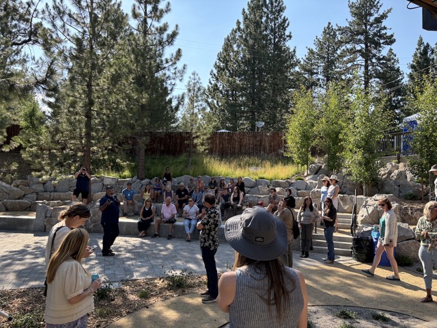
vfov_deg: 53.1
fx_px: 328
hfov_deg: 67.3
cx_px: 218
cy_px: 164
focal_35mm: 26
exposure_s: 1/769
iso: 50
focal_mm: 5.96
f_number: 1.6
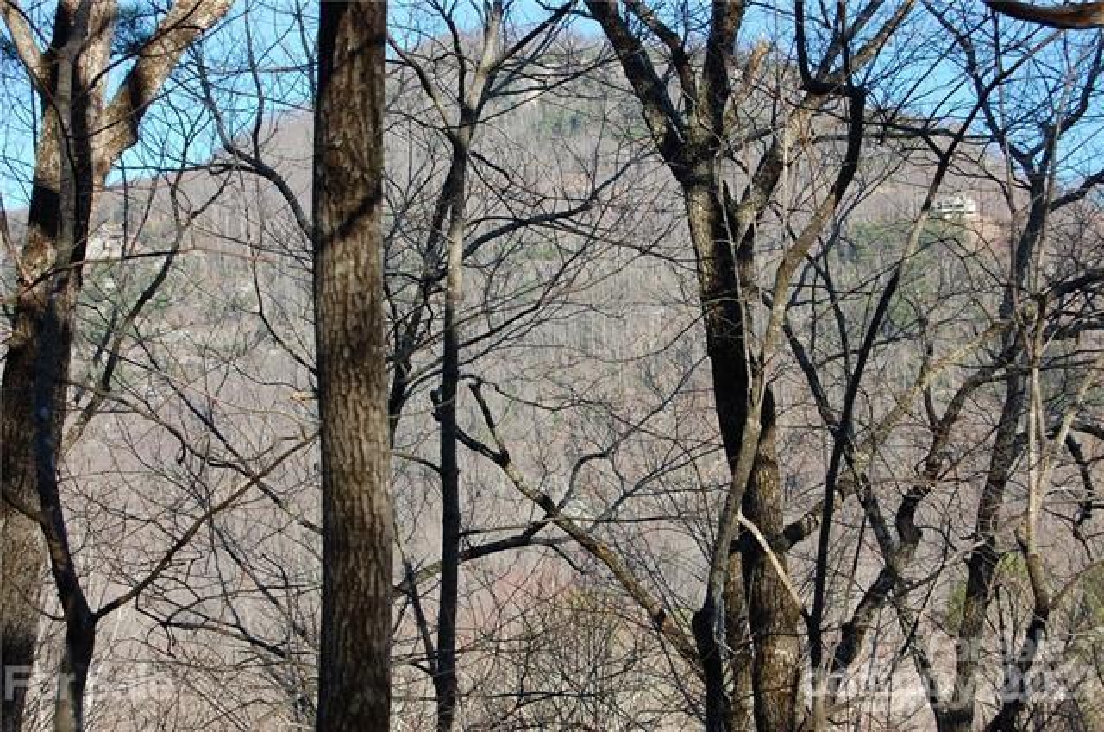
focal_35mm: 82
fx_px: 2525
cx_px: 552
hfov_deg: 24.7
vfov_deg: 16.5
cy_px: 366
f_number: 7.1
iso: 200
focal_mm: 55
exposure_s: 1/200
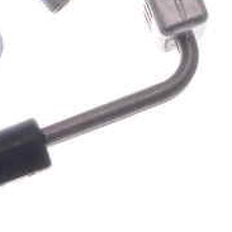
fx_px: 1517
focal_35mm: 200
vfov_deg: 8.7
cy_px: -8
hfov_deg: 8.6
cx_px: -74
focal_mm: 48
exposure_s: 1/160
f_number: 25
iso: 200
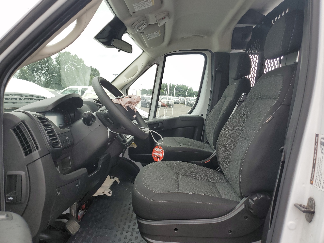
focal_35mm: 26
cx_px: 162
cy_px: 122
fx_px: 243
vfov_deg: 53.1
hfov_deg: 67.3
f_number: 1.5
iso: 50
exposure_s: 1/435
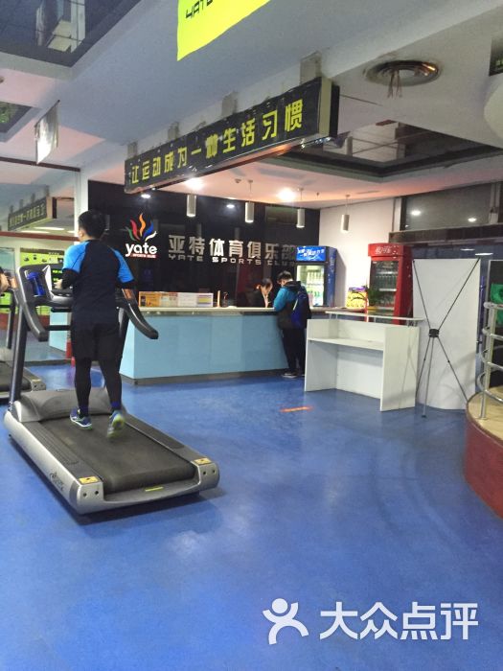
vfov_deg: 61.7
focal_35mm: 29
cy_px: 336
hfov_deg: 48.2
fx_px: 562
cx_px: 252
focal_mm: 4.15
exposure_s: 1/15
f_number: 2.2
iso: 250
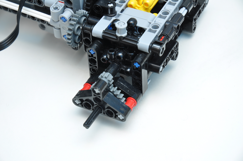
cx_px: 122
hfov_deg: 19.5
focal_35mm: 105
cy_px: 80
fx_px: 708
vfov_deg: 13.0
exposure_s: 1/60
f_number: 7.1
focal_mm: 70
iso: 200
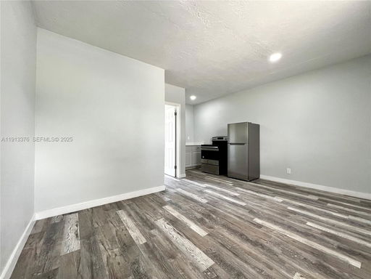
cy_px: 140
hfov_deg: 106.2
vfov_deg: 89.9
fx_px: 139
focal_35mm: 13
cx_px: 186
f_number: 1.8
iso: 160
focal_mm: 1.57
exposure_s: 1/120
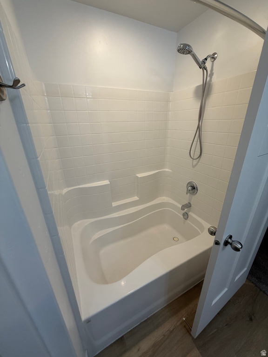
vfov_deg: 102.1
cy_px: 178
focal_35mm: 14
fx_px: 145
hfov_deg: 85.7
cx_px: 134
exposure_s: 1/120
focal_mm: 2.22
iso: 125
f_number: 2.2
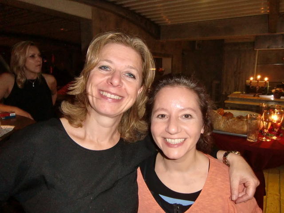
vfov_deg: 56.8
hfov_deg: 71.6
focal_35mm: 24
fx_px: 197
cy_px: 106
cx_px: 142
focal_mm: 4.3
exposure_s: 1/15
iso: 400
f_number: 3.2
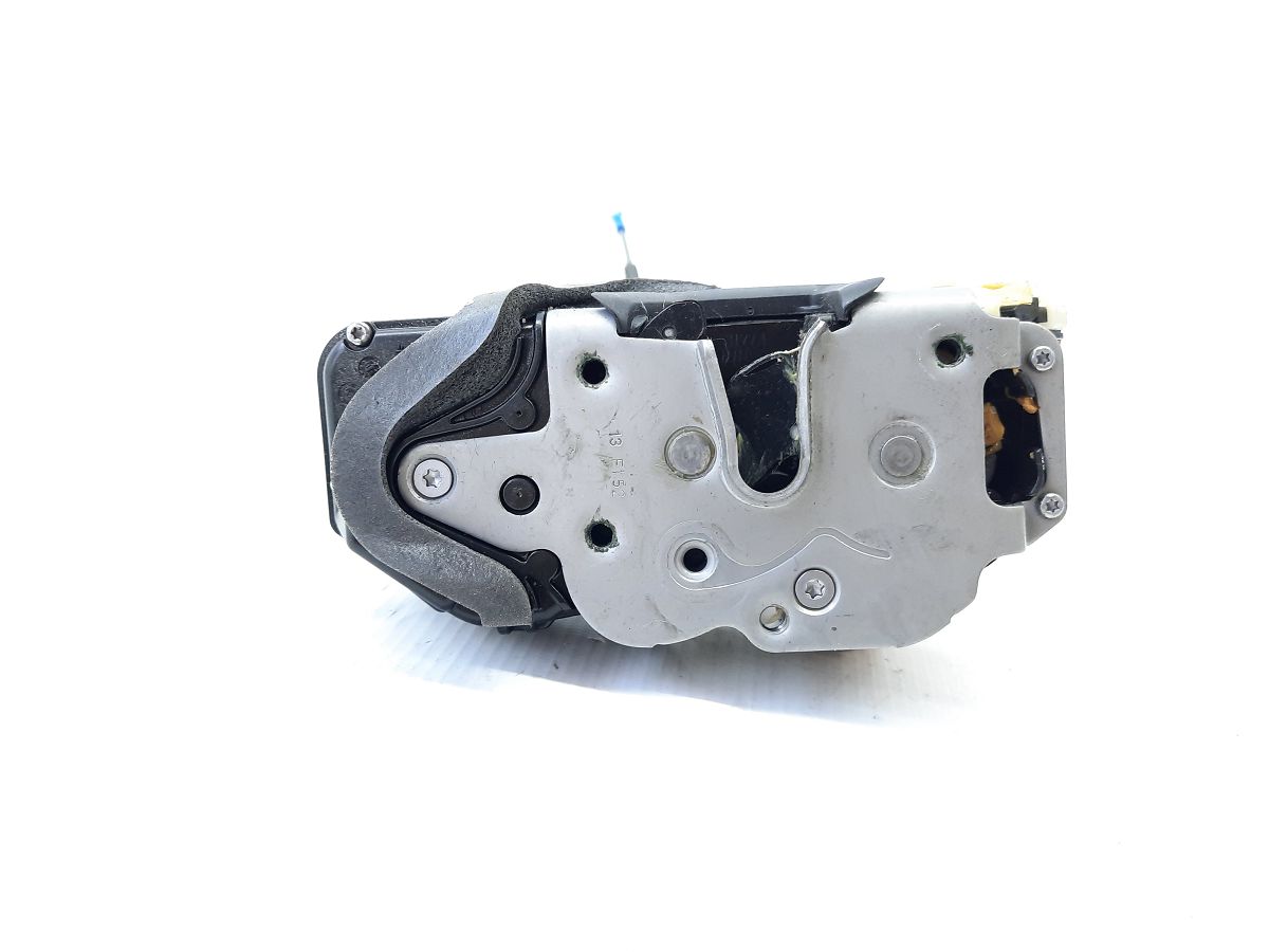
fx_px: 916
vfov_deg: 54.9
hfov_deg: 69.4
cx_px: 634
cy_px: 476
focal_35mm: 25
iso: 250
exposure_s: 1/60
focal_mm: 4.6
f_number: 2
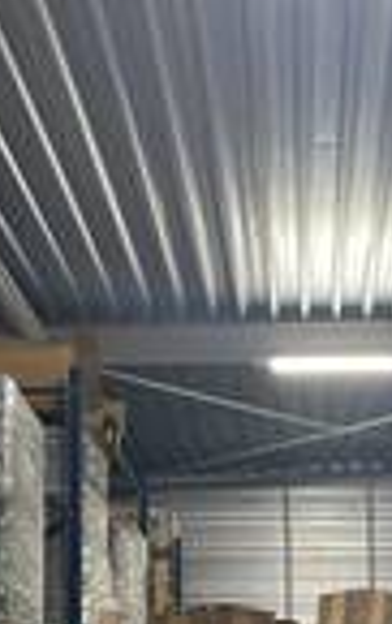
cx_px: 345
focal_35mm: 78
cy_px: 639
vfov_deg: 25.0
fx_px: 1329
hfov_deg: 16.6
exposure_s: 1/50
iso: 320
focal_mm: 5.1
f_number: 1.6
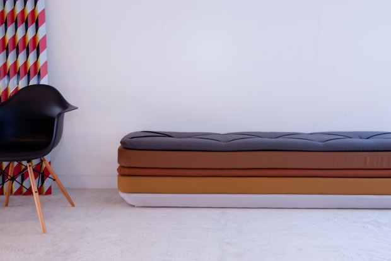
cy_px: 130
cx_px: 196
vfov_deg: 35.0
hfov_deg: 50.7
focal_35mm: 38
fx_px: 413
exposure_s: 1.6
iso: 200
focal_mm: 38
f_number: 22
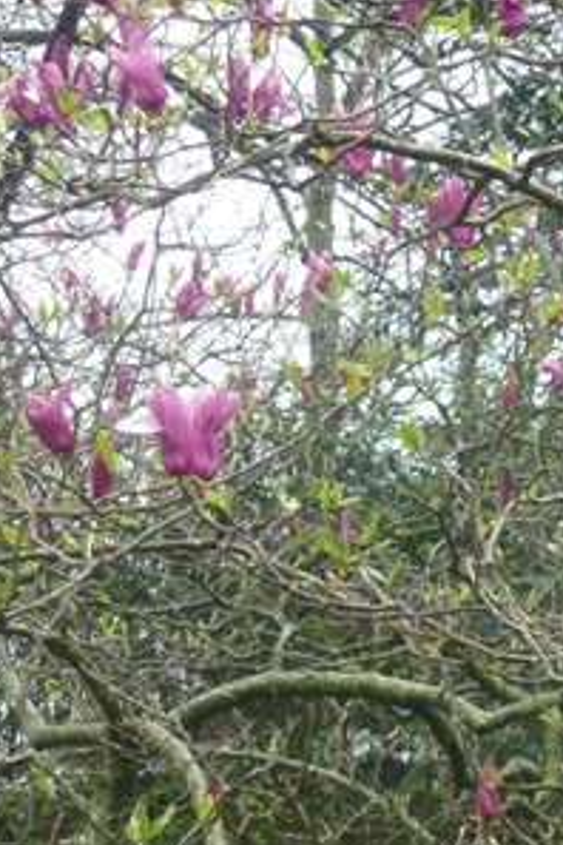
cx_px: 529
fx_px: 5981
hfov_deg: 5.4
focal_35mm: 255
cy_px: 680
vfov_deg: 8.1
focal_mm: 12.7
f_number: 4.7
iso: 200
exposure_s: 1/80
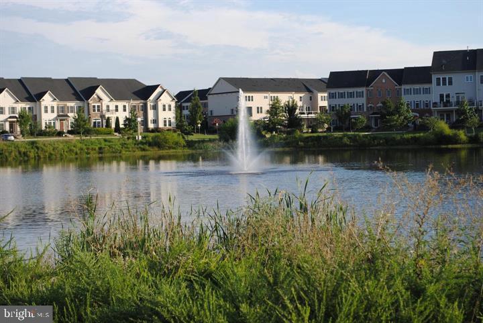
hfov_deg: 29.2
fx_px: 926
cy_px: 162
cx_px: 242
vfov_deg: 19.8
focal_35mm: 69
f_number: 8
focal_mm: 46
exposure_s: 1/250
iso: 100
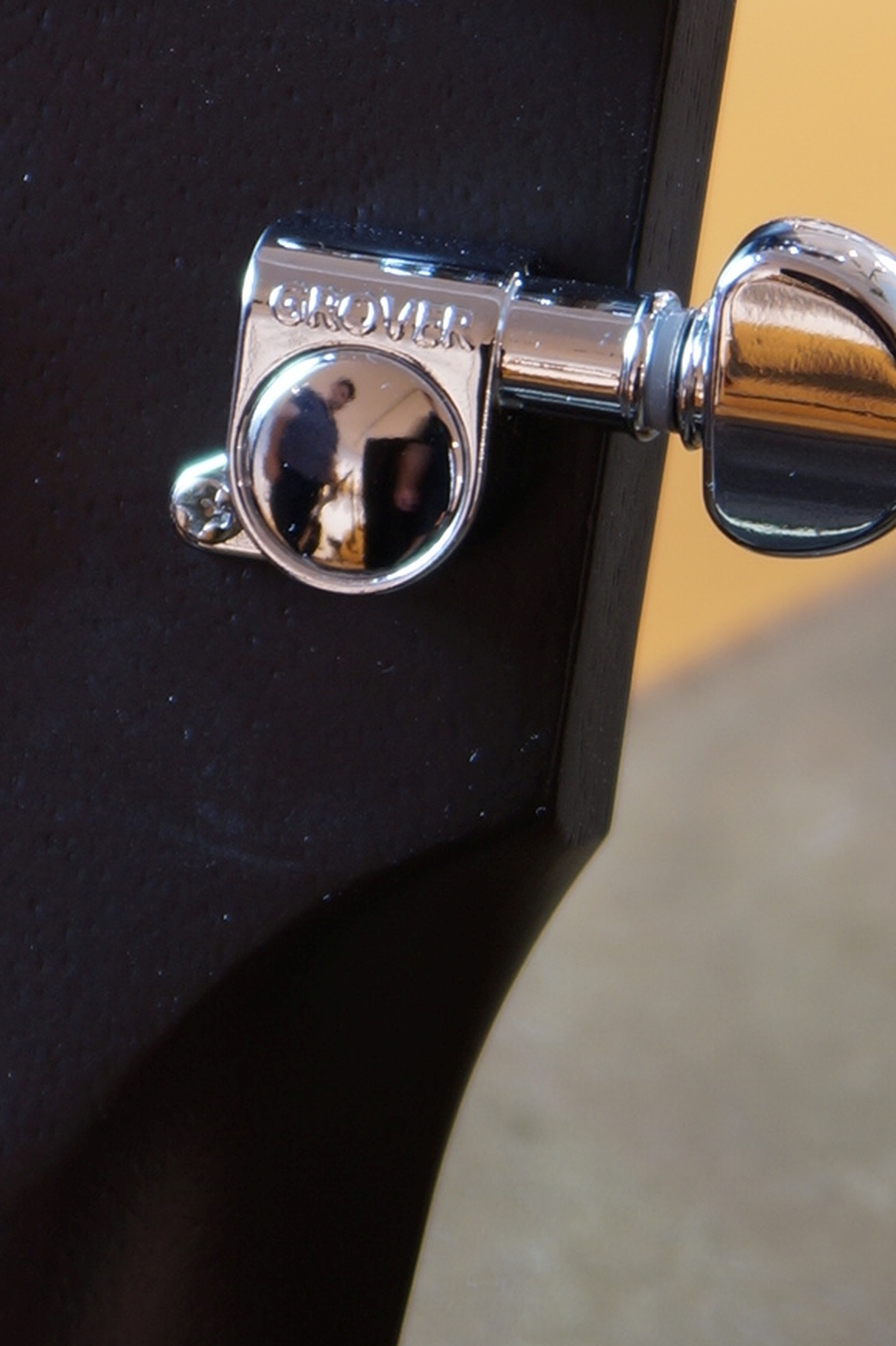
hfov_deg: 3.9
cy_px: -90
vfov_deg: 5.8
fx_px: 13209
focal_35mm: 354
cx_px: 212
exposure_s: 1/5
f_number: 5
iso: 100
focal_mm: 75
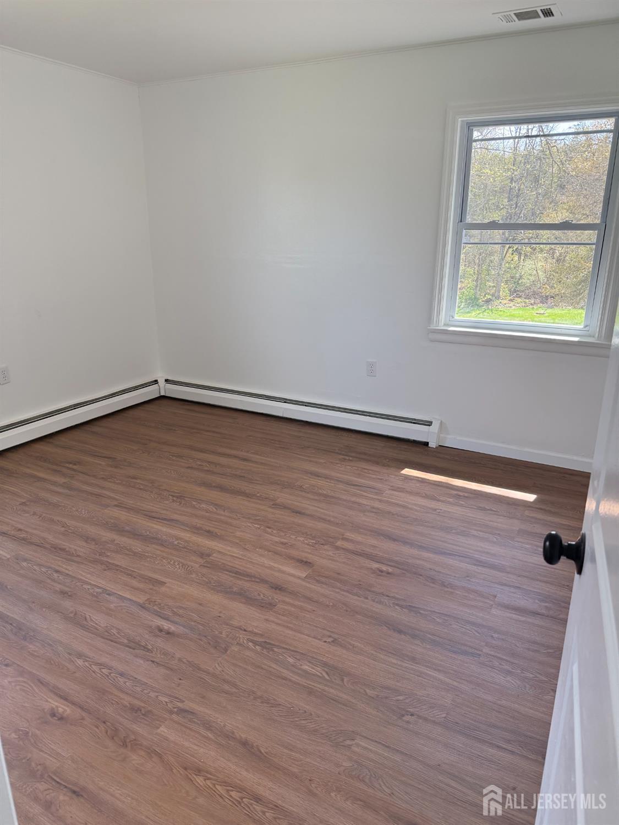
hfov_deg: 56.8
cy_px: 412
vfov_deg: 71.6
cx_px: 310
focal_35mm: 24
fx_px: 572
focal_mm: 6.76
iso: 160
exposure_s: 1/228
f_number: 1.78
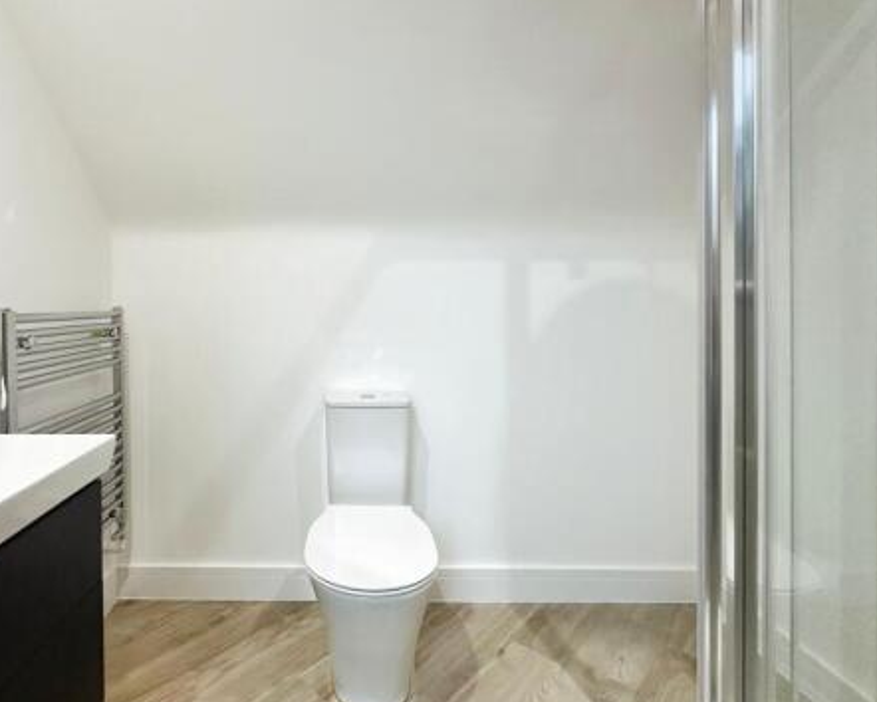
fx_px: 467
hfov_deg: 85.0
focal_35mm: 18
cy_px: 364
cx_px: 341
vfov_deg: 73.8
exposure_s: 1/100
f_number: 2.2
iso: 200
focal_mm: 2.22
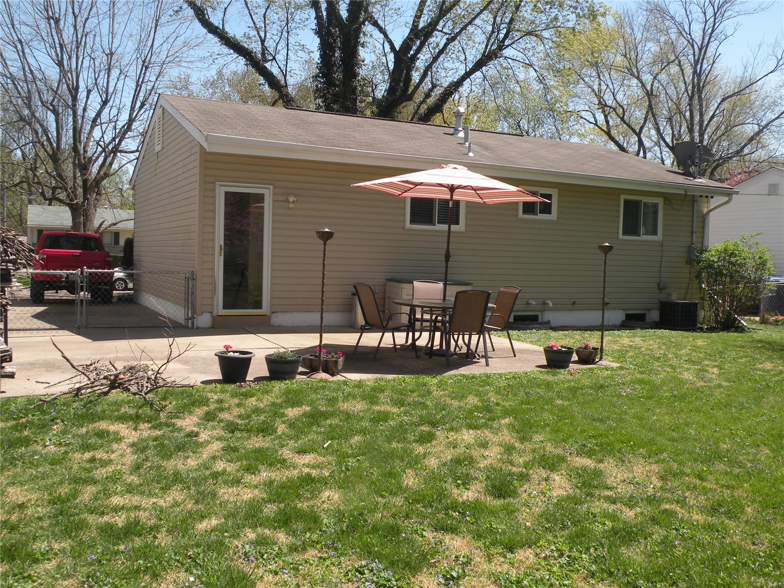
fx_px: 747
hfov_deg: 55.4
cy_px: 294
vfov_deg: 42.9
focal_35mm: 33
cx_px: 392
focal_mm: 5.8
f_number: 5.6
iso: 64
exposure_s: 1/210
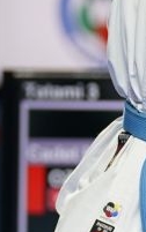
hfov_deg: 1.5
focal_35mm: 863
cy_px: 107
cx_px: 219
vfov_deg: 2.4
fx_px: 5482
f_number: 2.8
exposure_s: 1/500
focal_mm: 142
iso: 640
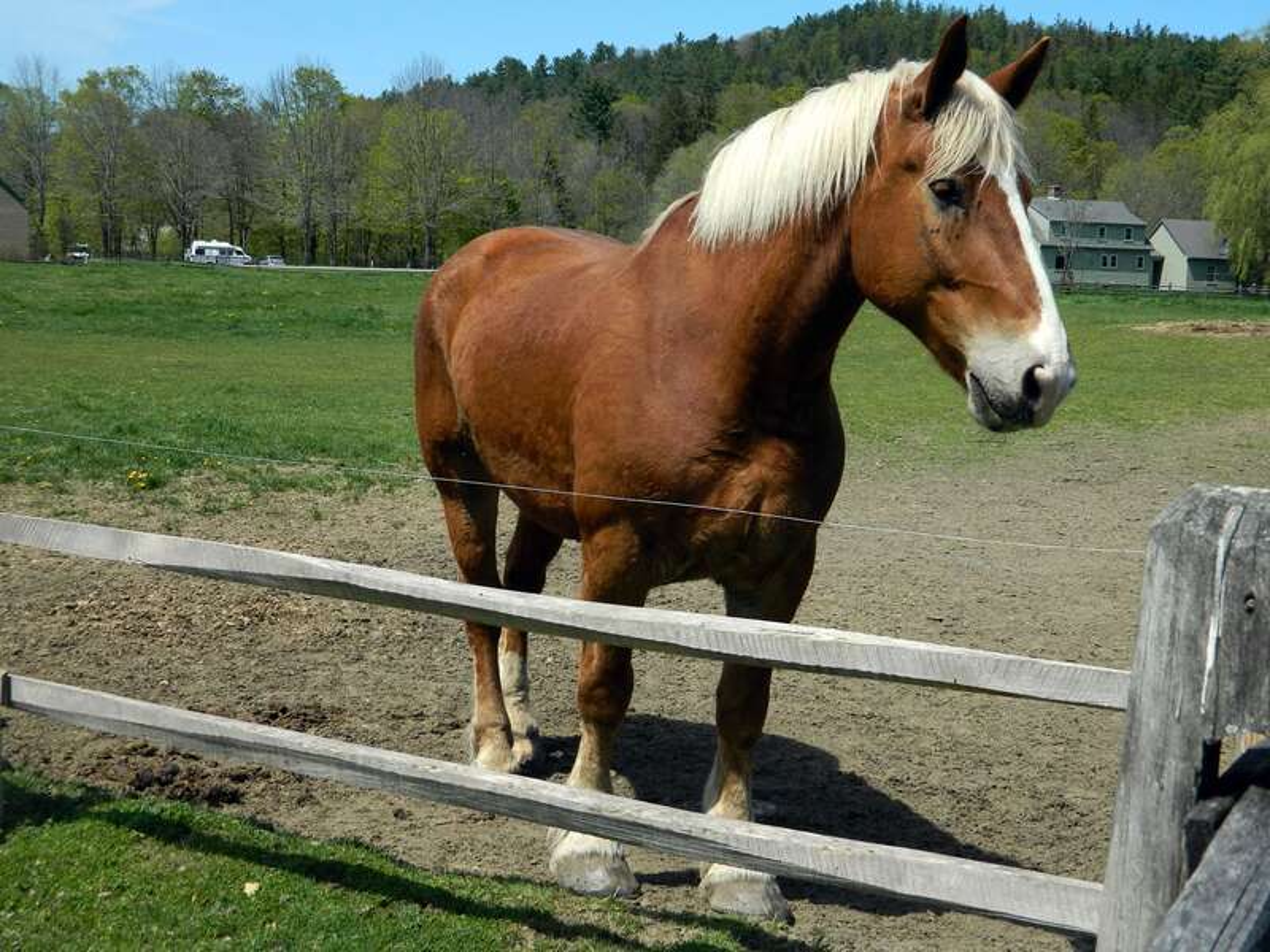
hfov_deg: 40.4
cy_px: 476
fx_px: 1724
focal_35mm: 47
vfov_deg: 30.9
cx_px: 635
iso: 80
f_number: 3.6
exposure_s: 1/800
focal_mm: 8.4
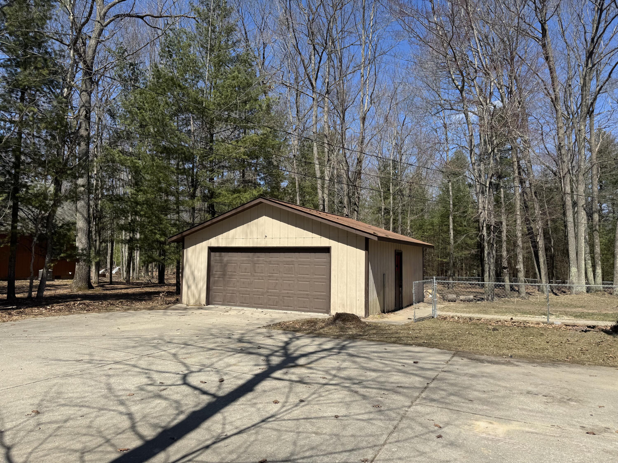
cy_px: 232
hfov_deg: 71.6
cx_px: 309
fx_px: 428
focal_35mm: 24
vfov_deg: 56.8
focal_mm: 6.76
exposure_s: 1/4310
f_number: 1.78
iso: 80
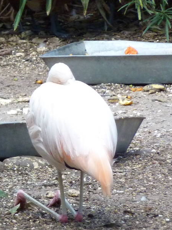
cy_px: 141
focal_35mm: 795
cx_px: -93
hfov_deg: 1.9
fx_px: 5267
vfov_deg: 2.5
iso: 400
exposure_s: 1/125
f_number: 4.9
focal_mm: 49.2
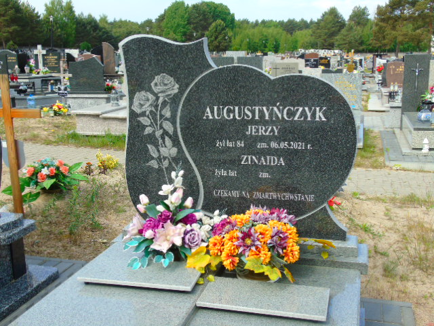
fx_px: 502
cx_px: 217
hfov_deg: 46.8
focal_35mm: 40
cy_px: 163
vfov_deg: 36.0
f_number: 3.9
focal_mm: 7.1
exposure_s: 1/320
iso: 80
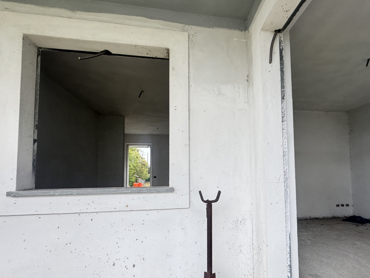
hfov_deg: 90.6
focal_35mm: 17
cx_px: 208
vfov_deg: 74.0
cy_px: 166
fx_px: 182
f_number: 2.2
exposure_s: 1/79
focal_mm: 2.22
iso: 320
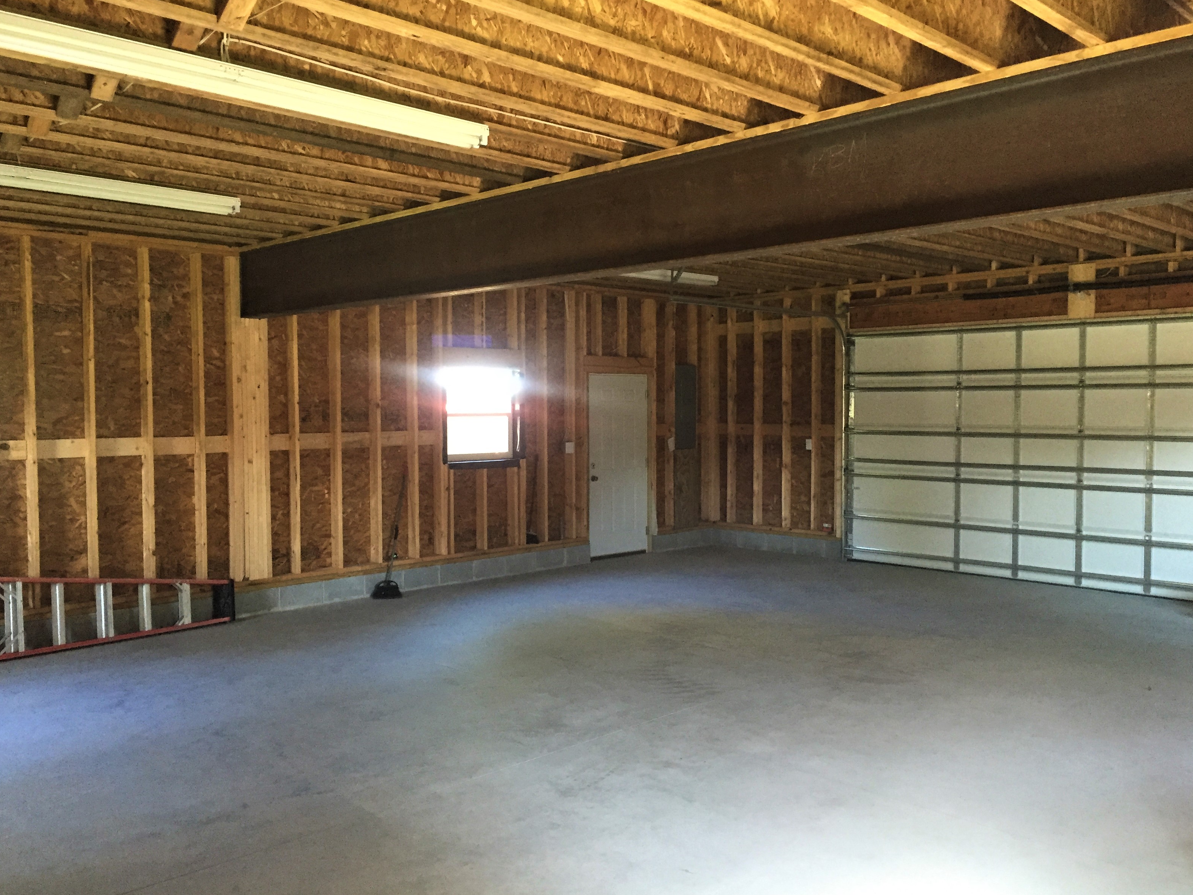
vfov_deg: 46.8
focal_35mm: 30
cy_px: 450
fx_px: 1034
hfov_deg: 60.0
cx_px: 613
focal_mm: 4.15
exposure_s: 1/30
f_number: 2.2
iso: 200
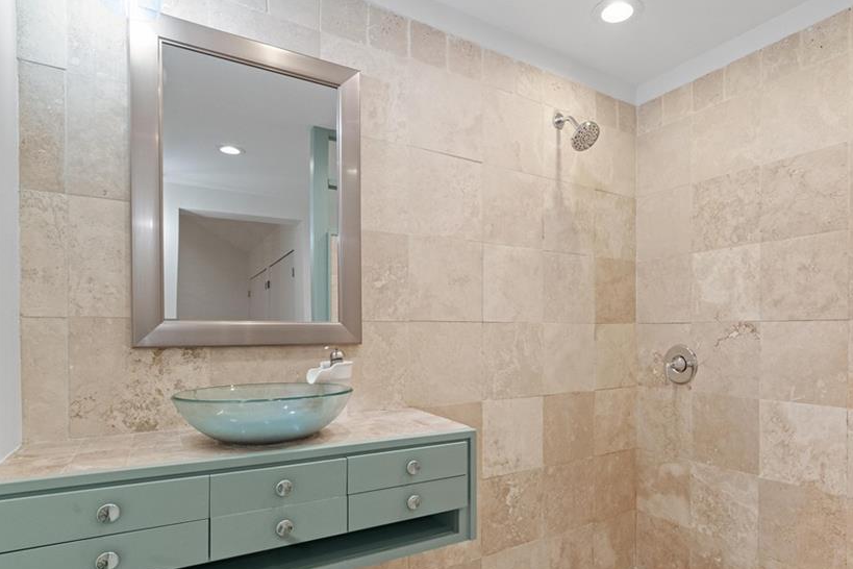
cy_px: 338
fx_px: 474
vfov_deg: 61.5
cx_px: 497
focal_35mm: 20
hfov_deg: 83.3
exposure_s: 1/15
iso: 1600
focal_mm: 16
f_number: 8
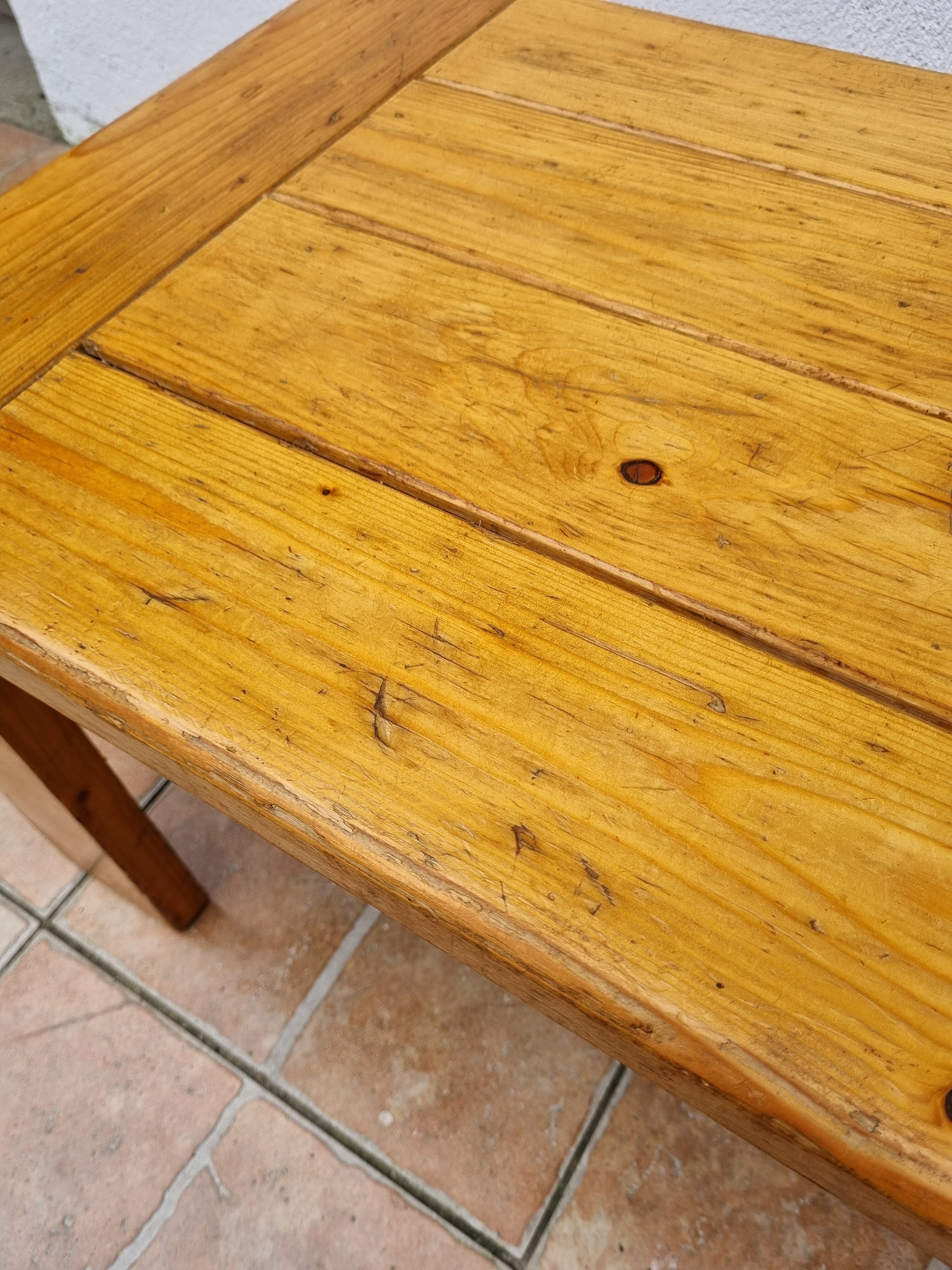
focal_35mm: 26
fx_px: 953
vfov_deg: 67.3
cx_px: 476
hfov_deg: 53.1
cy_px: 635
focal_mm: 5.4
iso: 50
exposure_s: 1/734
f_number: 1.8
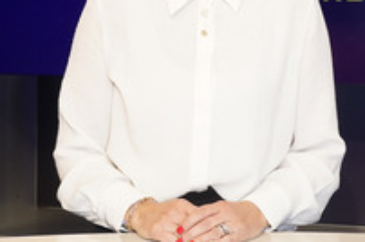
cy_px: 14
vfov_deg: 19.8
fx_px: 678
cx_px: 221
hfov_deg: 30.0
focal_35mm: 67
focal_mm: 30
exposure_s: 1/160
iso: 2000
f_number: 5.6
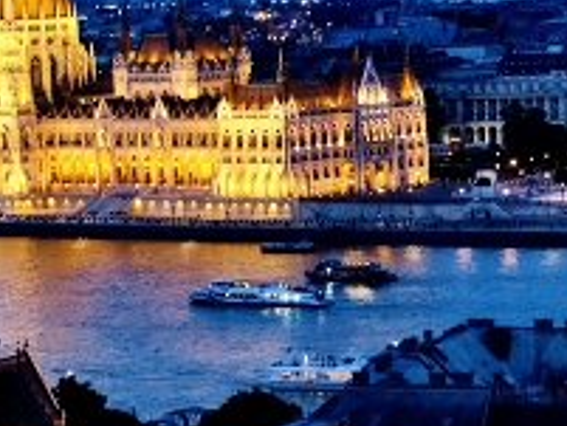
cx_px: 85
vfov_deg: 8.0
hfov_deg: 10.6
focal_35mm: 186
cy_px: 111
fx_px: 3048
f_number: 2.8
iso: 800
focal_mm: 19.2
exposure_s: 1/20
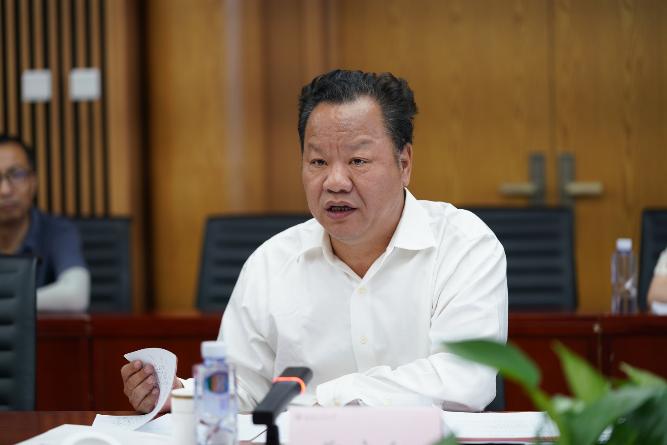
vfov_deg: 13.3
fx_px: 1908
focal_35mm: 103
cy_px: 222
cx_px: 334
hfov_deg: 19.8
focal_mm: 103
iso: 320
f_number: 2.8
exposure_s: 1/60
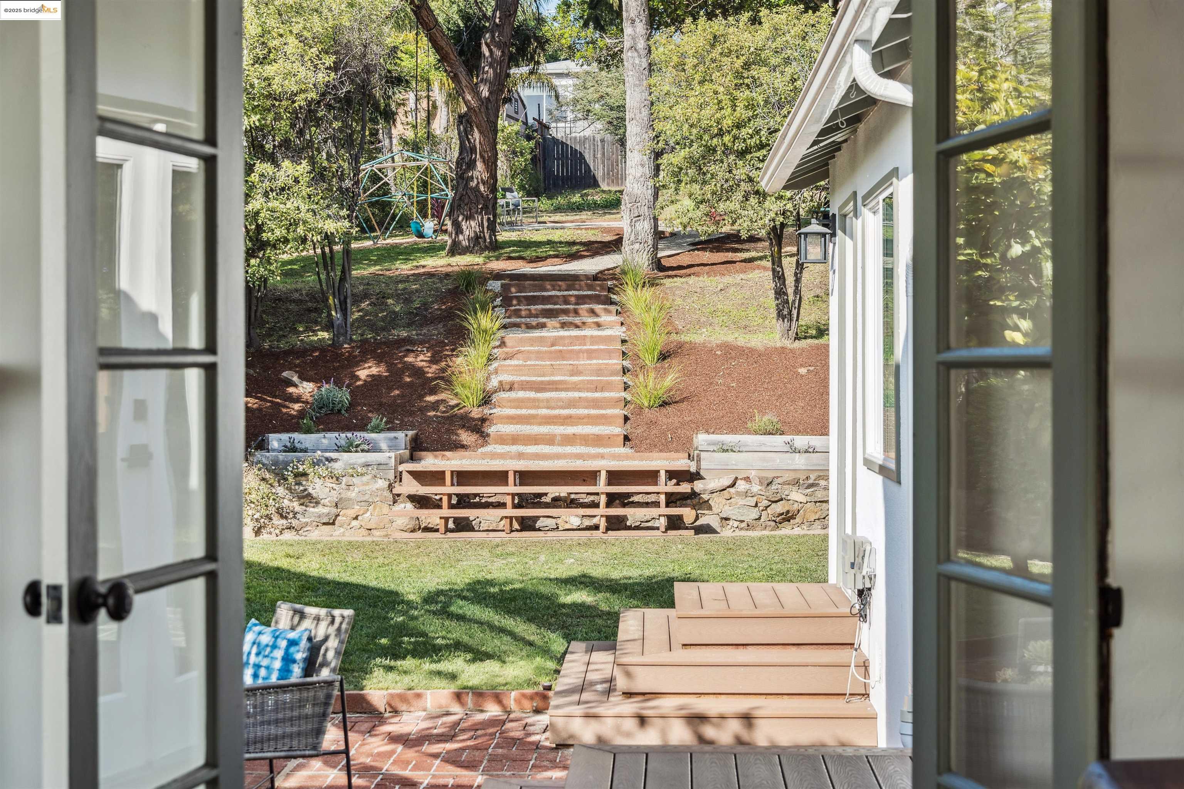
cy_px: 394
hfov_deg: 38.9
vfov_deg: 26.5
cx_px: 592
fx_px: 1677
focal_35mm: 51
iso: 100
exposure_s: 1/200
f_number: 6.3
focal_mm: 51
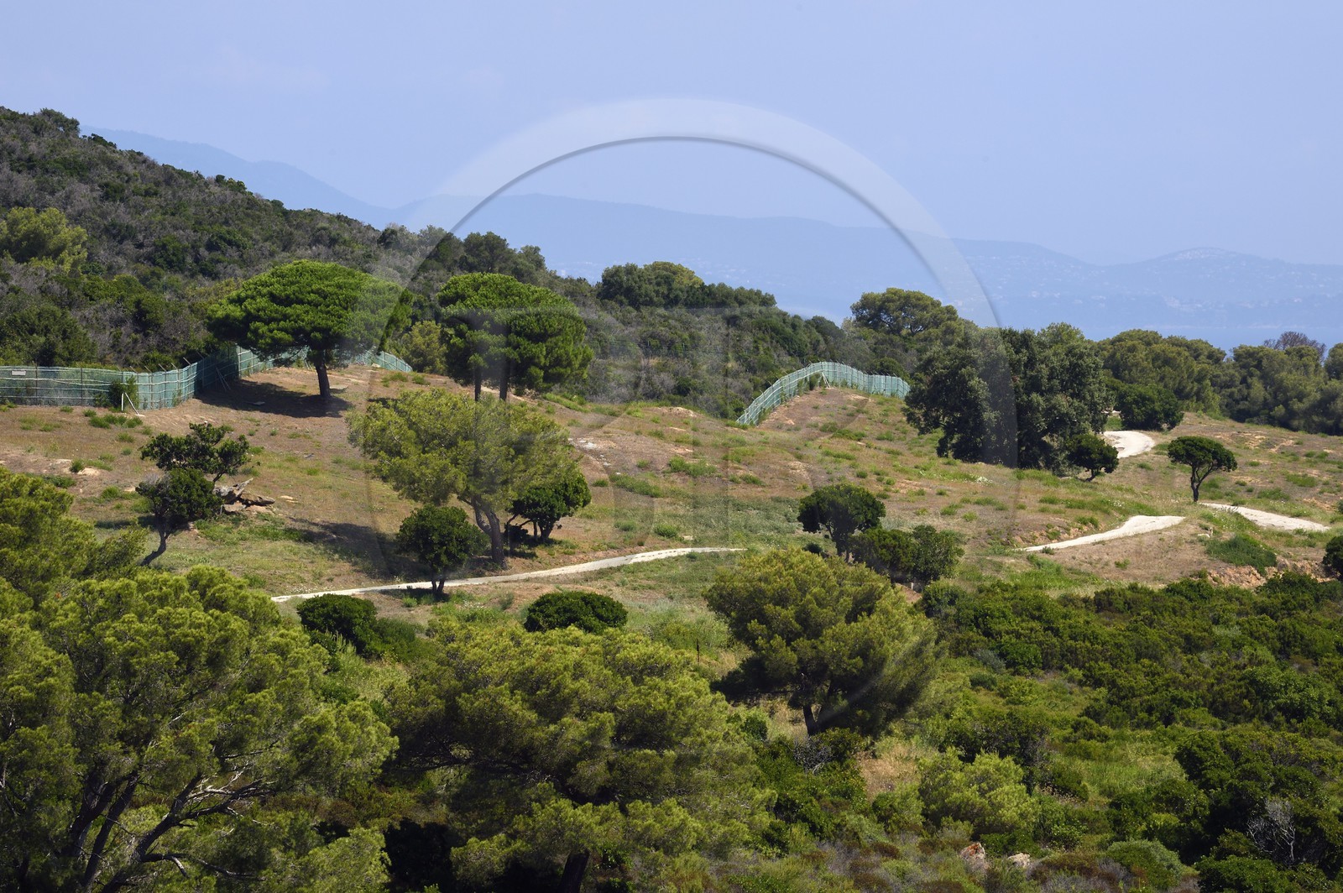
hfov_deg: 10.3
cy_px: 446
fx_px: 7455
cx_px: 672
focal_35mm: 200
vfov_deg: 6.9
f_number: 13
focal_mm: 200
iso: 200
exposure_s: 1/250
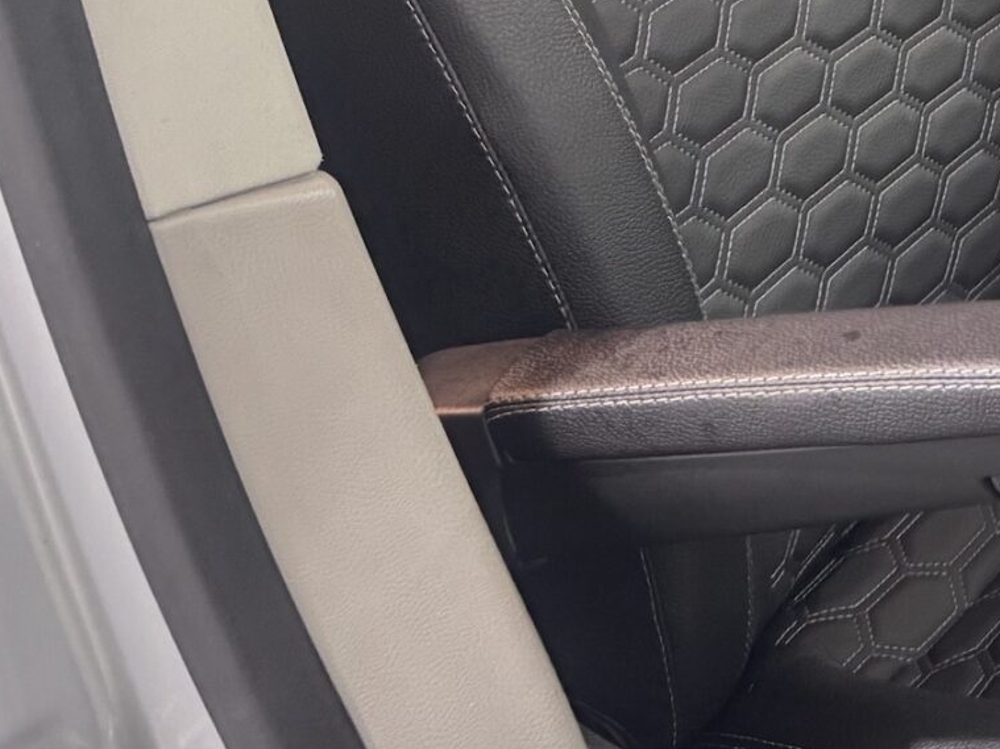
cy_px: -238
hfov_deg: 21.6
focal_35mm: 81
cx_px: 1321
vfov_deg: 17.1
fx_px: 2340
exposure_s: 1/50
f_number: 1.78
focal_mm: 6.76
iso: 400
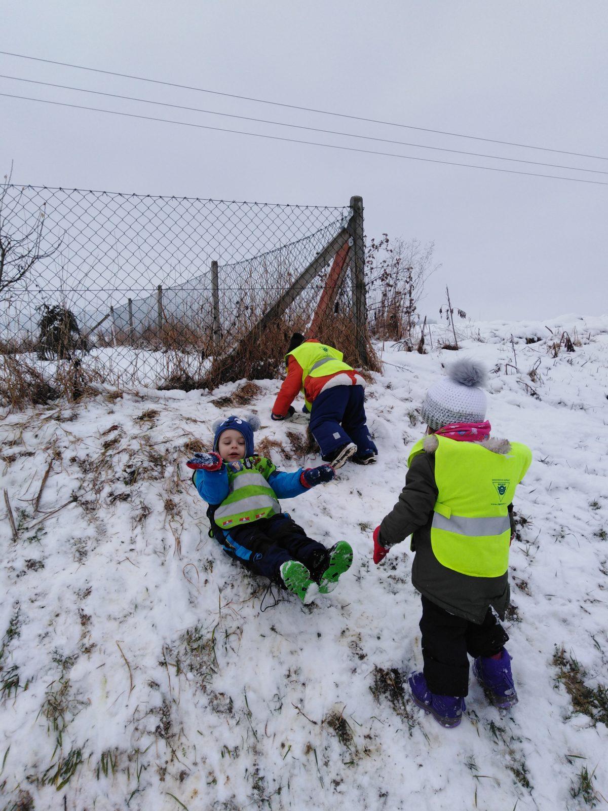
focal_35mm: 26
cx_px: 304
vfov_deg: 67.3
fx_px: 609
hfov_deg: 53.1
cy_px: 406
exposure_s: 1/809
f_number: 2.2
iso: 100
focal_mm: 3.46
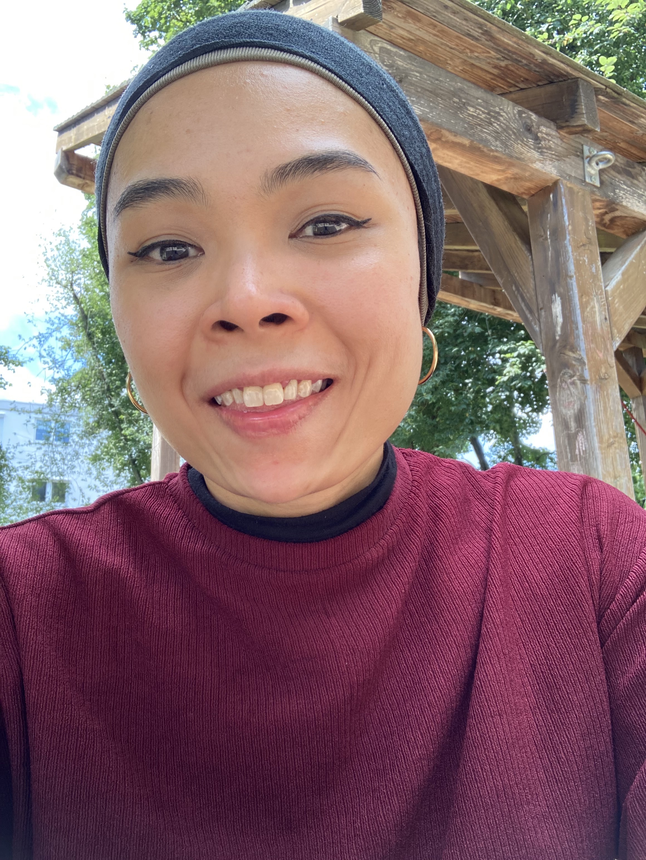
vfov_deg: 56.8
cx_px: 323
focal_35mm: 32
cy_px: 430
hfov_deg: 44.2
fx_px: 795
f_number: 2.2
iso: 25
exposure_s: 1/121
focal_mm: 2.87
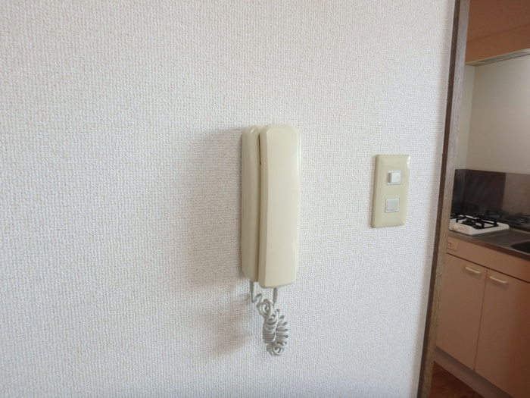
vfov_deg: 63.4
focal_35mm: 21
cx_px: 265
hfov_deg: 79.0
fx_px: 322
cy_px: 199
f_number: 3.5
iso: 200
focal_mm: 3.7
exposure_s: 1/30
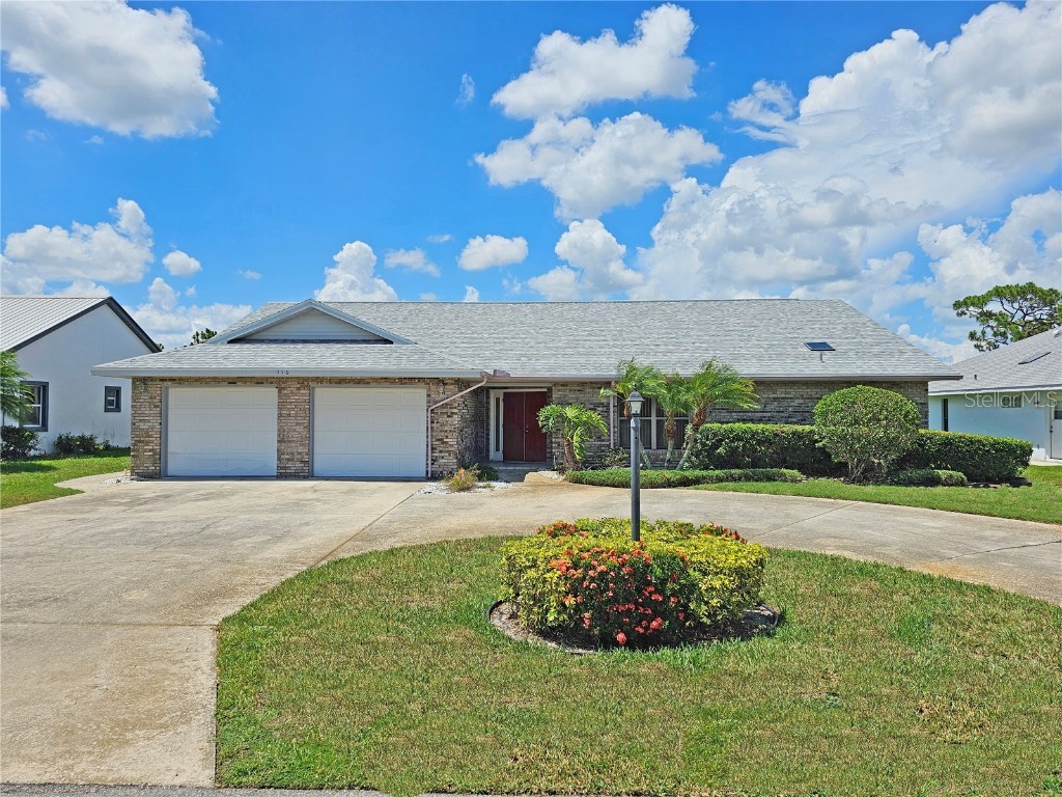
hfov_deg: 73.9
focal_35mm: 23
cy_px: 398
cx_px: 531
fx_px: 706
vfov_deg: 58.9
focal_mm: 6.3
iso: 10
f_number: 1.7
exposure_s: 1/1714
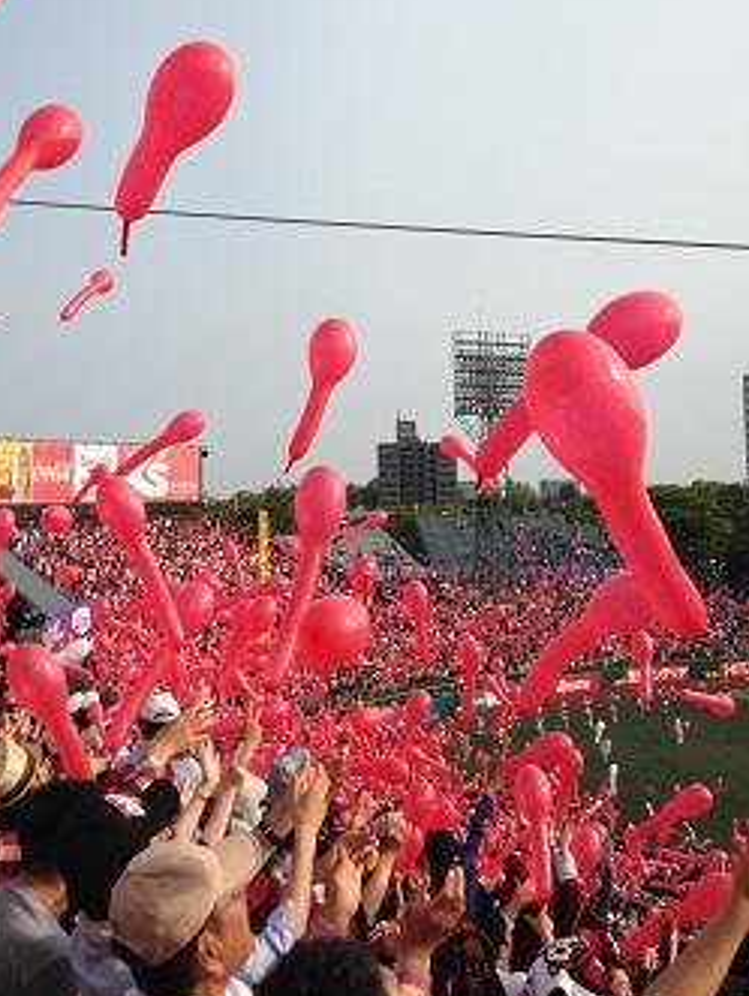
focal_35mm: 47
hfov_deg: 30.8
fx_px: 1353
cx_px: 277
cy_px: 349
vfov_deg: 40.0
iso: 50
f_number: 2.4
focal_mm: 4.12
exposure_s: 1/1808
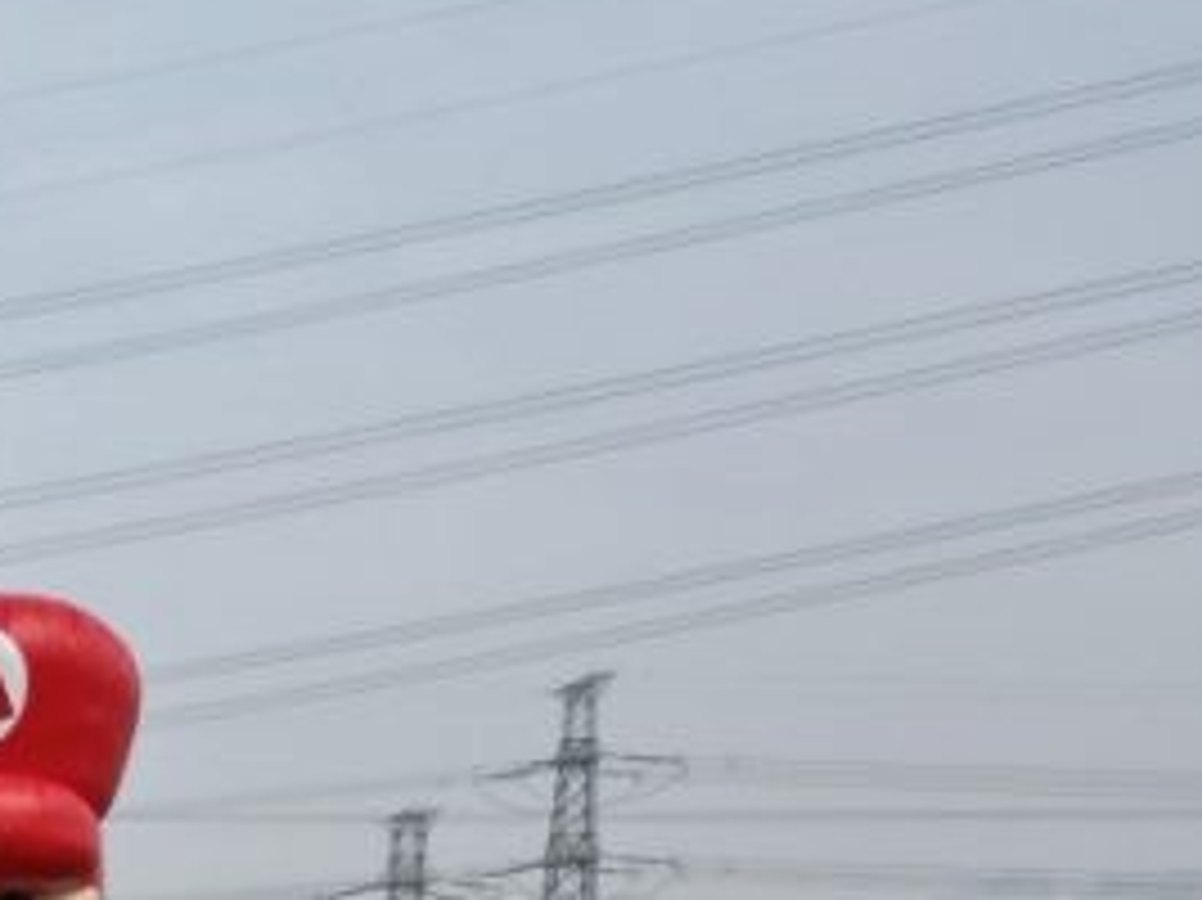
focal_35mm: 92
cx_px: -752
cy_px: 1444
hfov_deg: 18.2
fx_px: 3193
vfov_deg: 14.7
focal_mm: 6.72
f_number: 1.7
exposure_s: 1/2500
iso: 100
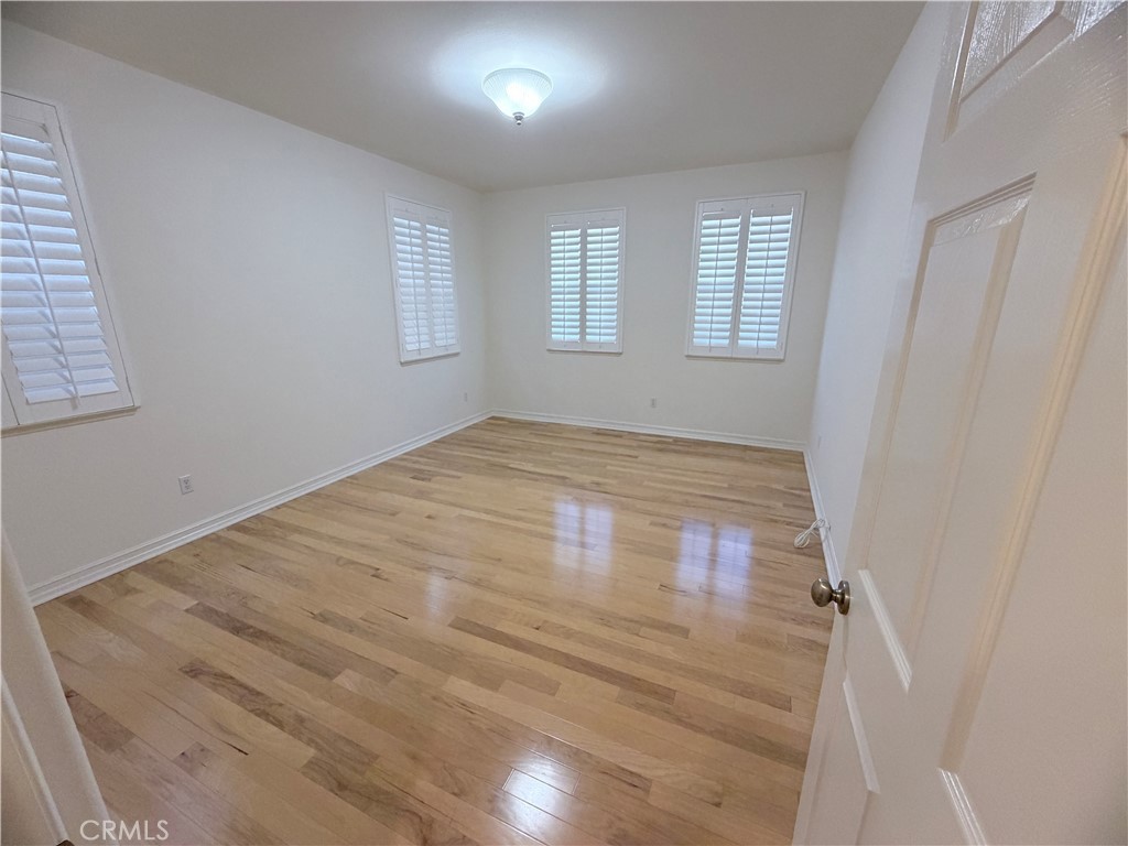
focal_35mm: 14
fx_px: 456
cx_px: 564
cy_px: 423
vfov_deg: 85.7
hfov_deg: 102.1
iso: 320
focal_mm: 2.22
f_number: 2.2
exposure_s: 1/120
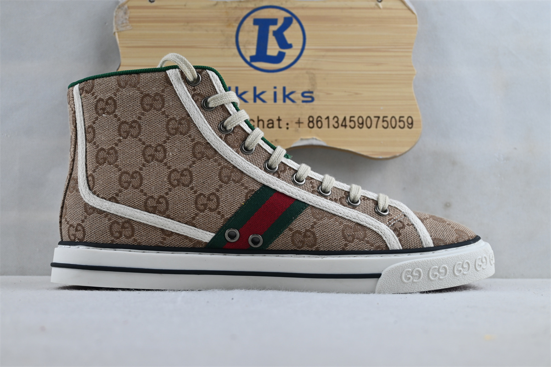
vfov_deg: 30.8
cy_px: 184
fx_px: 666
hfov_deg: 45.0
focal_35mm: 44
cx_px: 276
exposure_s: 1/60
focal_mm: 29
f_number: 4.8
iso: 100
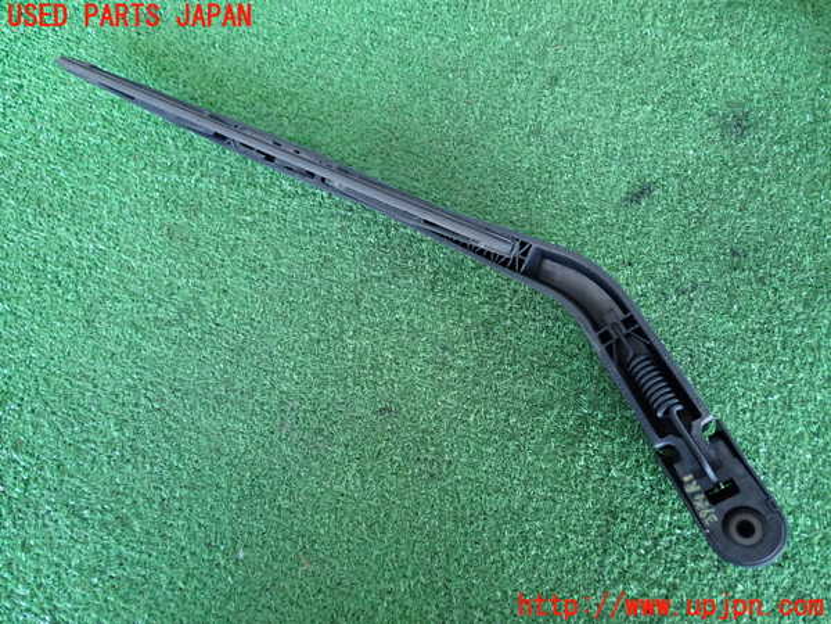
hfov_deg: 60.0
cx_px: 416
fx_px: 720
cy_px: 312
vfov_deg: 46.8
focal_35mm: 30
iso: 320
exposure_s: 1/30
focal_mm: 5.4
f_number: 2.3
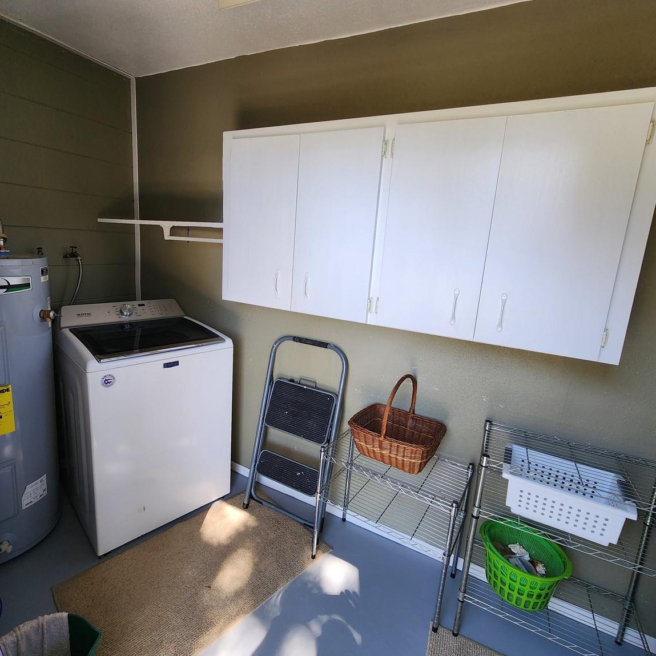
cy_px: 320
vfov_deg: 87.4
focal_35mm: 16
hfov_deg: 87.3
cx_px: 308
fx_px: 343
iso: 100
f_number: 2.2
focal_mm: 2.2
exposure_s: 1/120
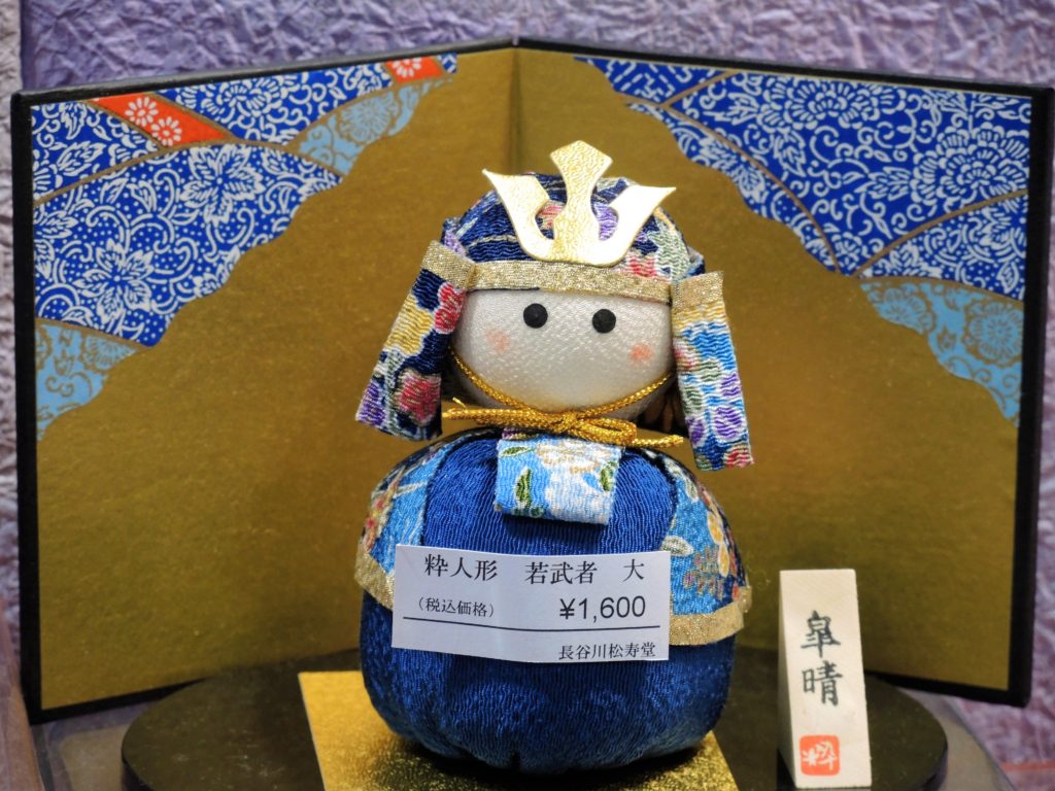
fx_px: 5334
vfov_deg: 8.5
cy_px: 396
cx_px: 528
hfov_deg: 11.3
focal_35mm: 175
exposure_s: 1/20
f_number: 4
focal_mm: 37.4
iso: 400
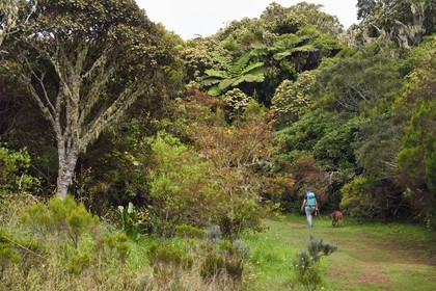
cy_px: 146
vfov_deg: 21.9
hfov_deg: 32.4
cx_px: 218
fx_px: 751
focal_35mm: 62
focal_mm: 62
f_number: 8
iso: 200
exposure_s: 1/200
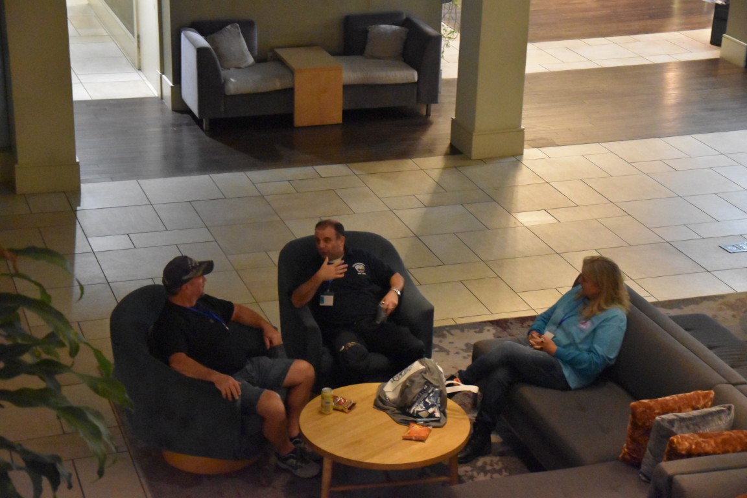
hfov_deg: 27.0
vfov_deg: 18.2
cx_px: 374
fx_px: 1556
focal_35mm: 75
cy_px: 249
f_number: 5
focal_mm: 50
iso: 11400
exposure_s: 1/60
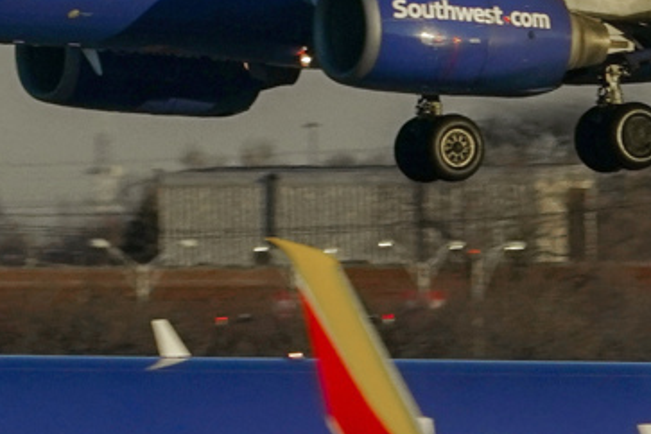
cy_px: 111
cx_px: 481
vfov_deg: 1.8
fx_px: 13543
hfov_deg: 2.8
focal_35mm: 749
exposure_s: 1/250
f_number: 13
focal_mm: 200
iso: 640
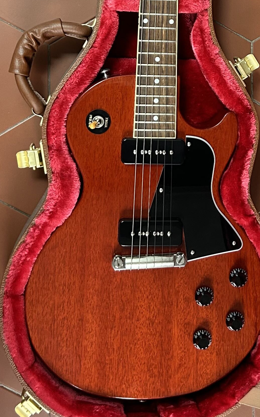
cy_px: 41
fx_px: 760
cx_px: 179
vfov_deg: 29.4
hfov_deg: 19.3
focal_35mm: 67
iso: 250
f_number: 1.5
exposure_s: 1/60
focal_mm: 5.7
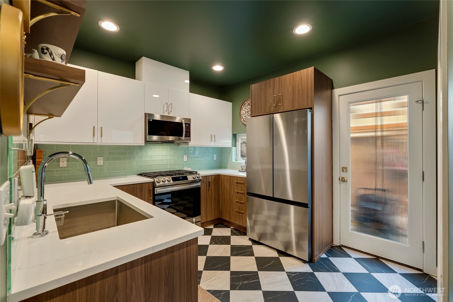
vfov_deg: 73.7
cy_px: 151
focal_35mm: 16
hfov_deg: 96.8
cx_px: 226
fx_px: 201
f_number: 9
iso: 400
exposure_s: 1/60
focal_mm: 16
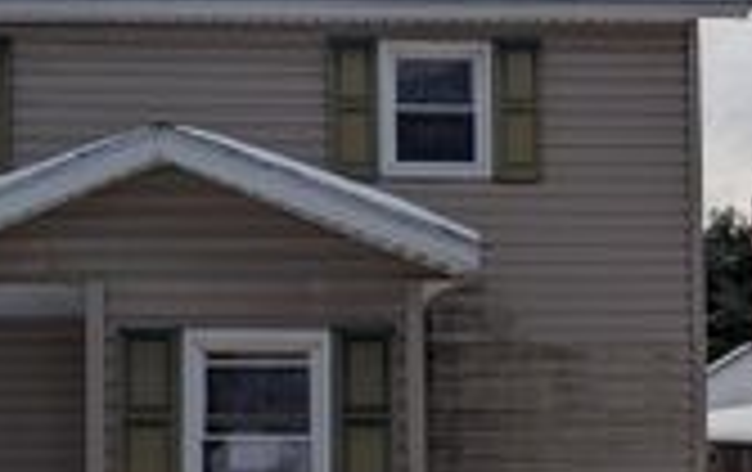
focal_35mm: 38
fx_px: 780
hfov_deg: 50.1
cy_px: 393
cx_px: 221
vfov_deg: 32.6
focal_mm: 2.02
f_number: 1.7
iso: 56
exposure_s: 1/14706
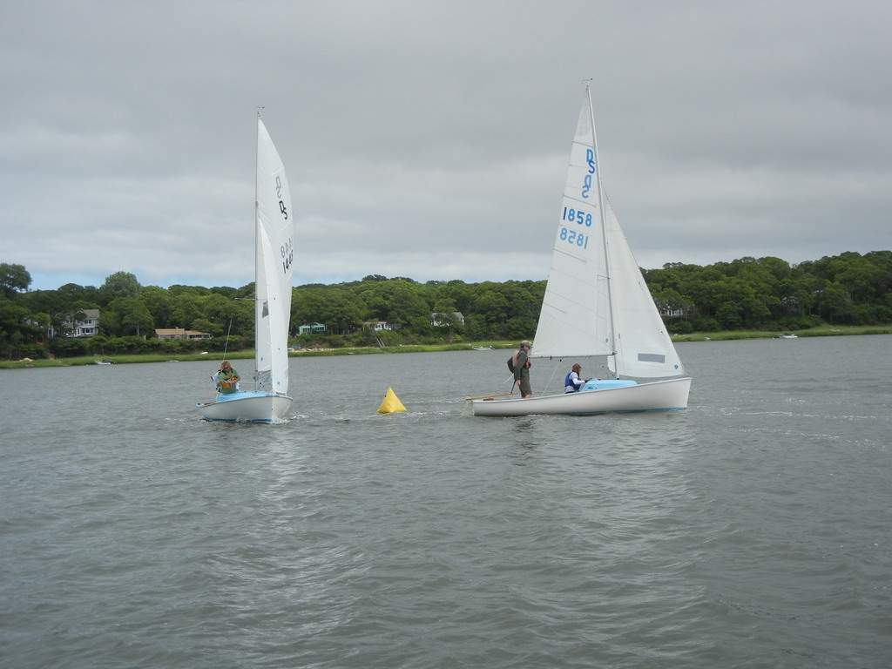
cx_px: 446
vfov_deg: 24.8
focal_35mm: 59
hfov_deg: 32.7
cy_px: 334
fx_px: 1520
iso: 160
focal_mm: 10.6
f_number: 8
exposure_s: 1/315
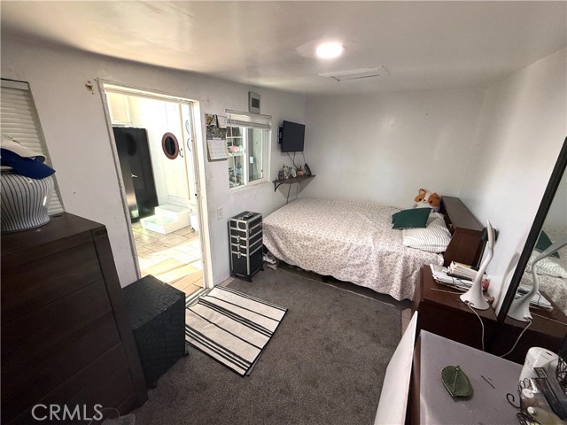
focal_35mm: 14
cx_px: 284
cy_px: 212
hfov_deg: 102.1
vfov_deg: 85.7
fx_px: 229
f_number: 2.2
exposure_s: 1/120
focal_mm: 2.22
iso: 320
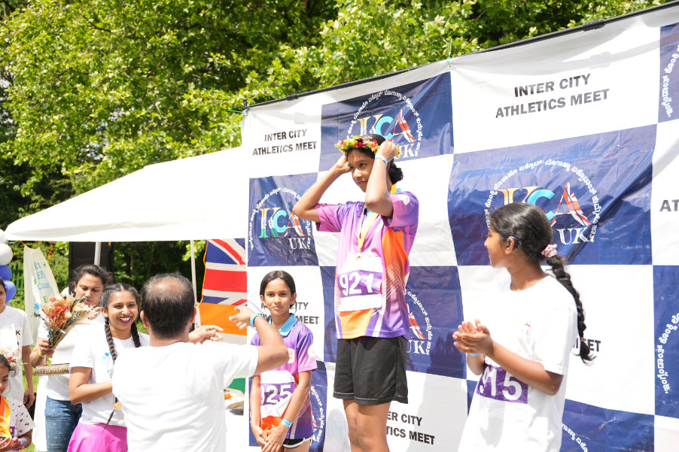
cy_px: 236
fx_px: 641
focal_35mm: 34
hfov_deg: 55.8
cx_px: 356
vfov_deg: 38.9
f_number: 2.8
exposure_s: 1/2000
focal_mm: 30
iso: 250
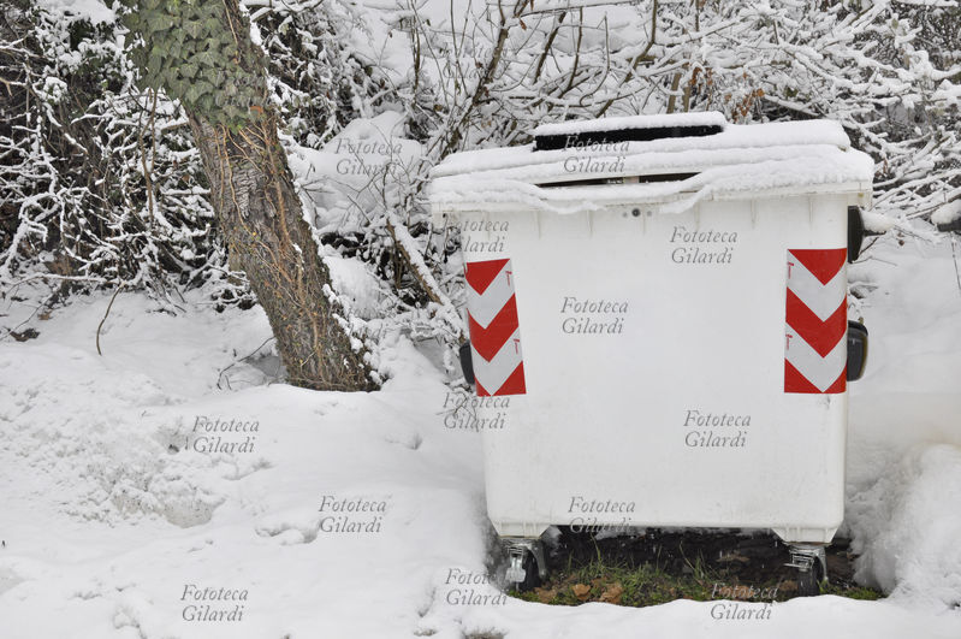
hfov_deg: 43.6
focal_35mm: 45
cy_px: 320
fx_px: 1200
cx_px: 480
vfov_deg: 29.8
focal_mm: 30
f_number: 8
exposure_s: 1/250
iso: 640
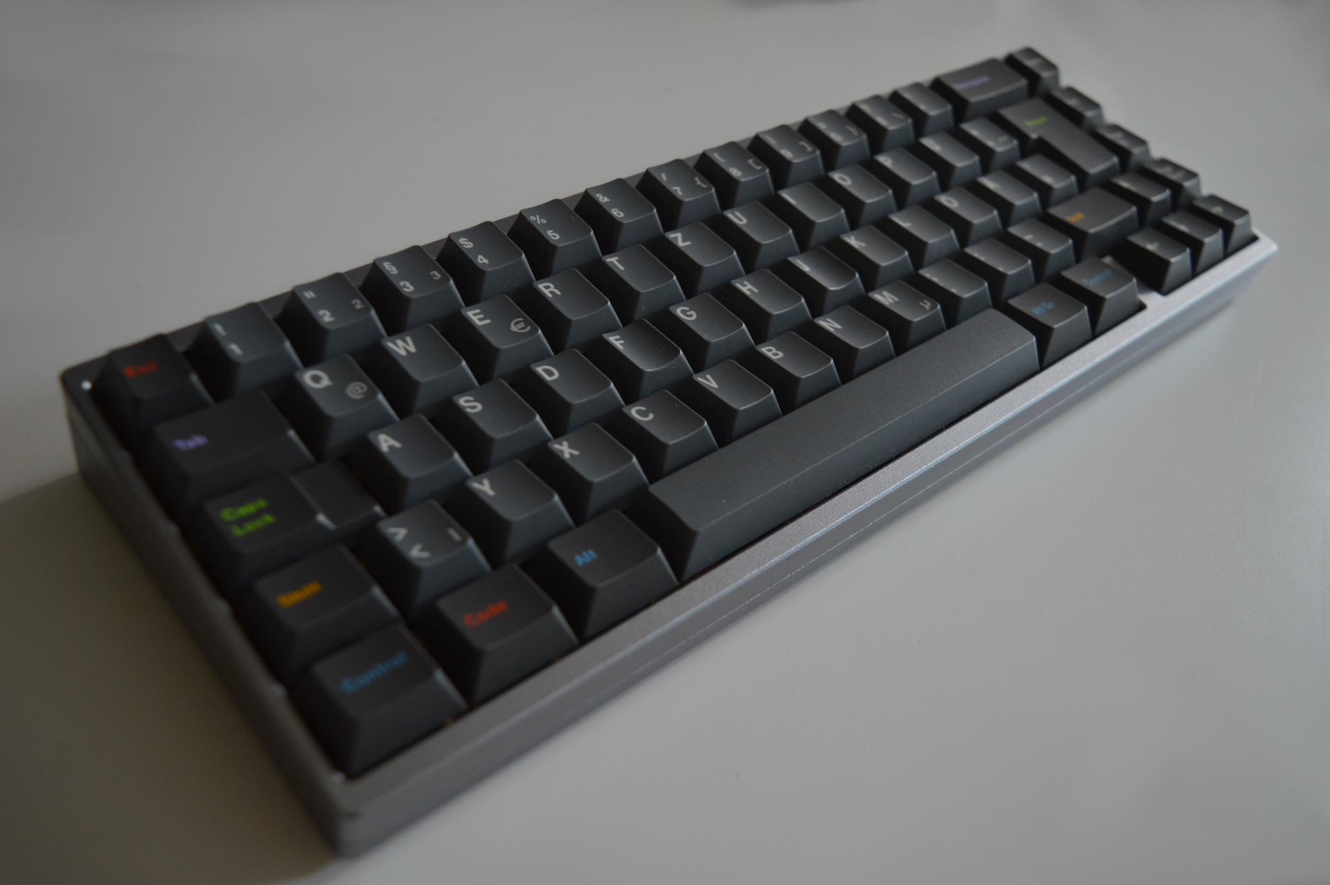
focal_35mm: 33
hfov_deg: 57.3
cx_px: 665
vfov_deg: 39.9
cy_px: 442
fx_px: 1218
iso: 400
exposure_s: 1/20
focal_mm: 22
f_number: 3.8
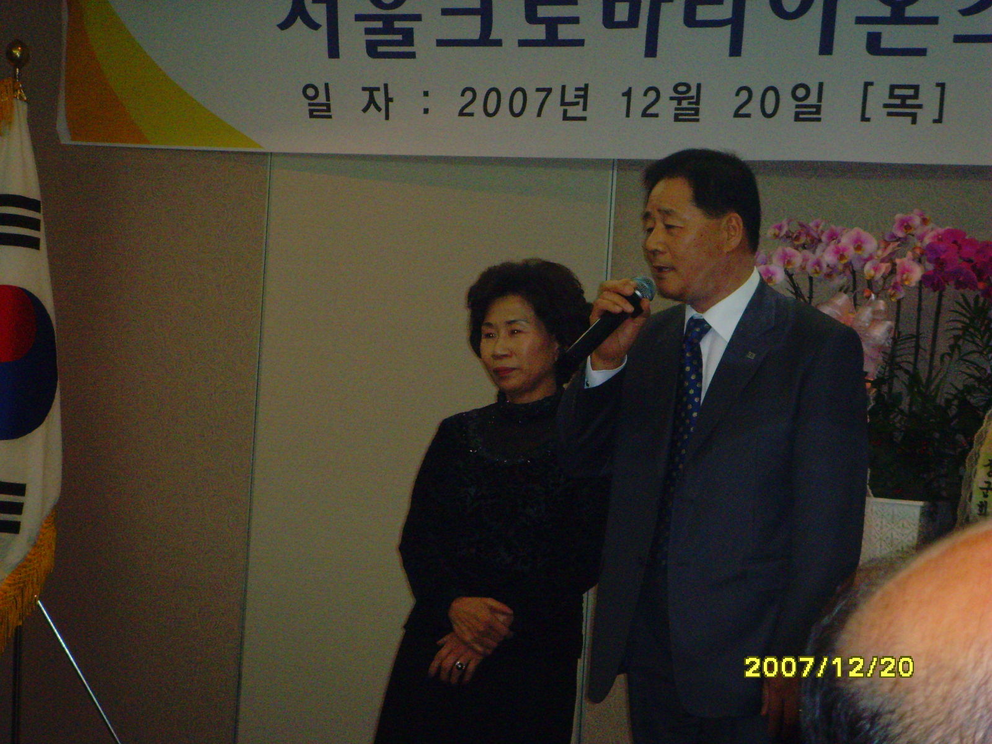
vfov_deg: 12.7
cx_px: 496
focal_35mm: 117
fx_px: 3353
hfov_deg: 16.8
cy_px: 372
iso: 400
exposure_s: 1/60
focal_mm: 19.8
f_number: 4.5
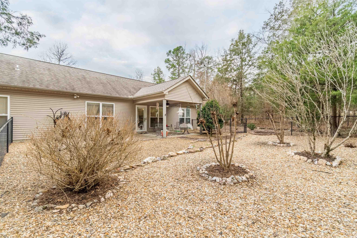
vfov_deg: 77.3
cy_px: 119
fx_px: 149
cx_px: 178
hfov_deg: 100.4
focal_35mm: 15
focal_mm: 10
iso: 250
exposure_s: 1/320
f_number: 11
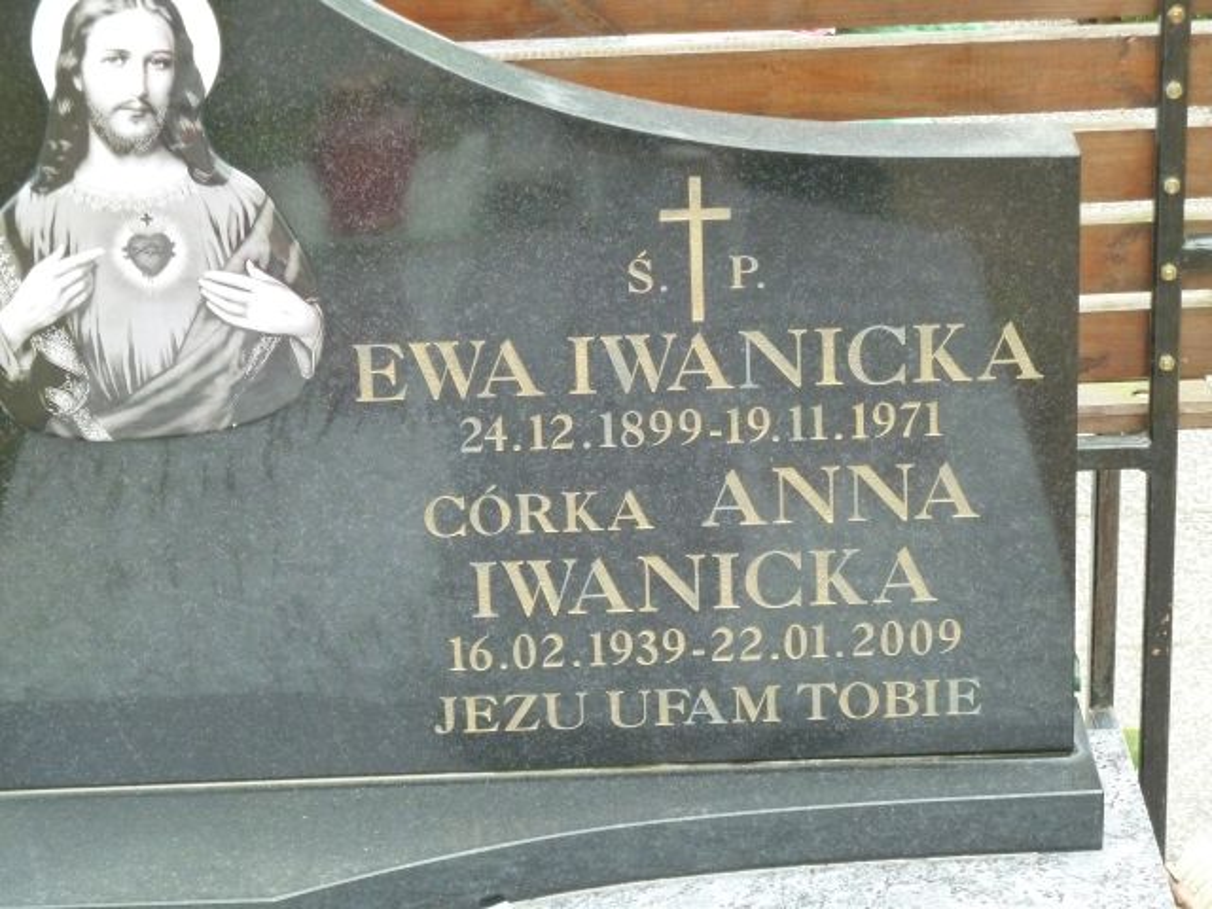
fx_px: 4167
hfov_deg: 16.6
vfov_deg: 12.5
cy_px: 454
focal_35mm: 119
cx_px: 606
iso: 640
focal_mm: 19.5
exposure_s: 1/200
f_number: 4.4
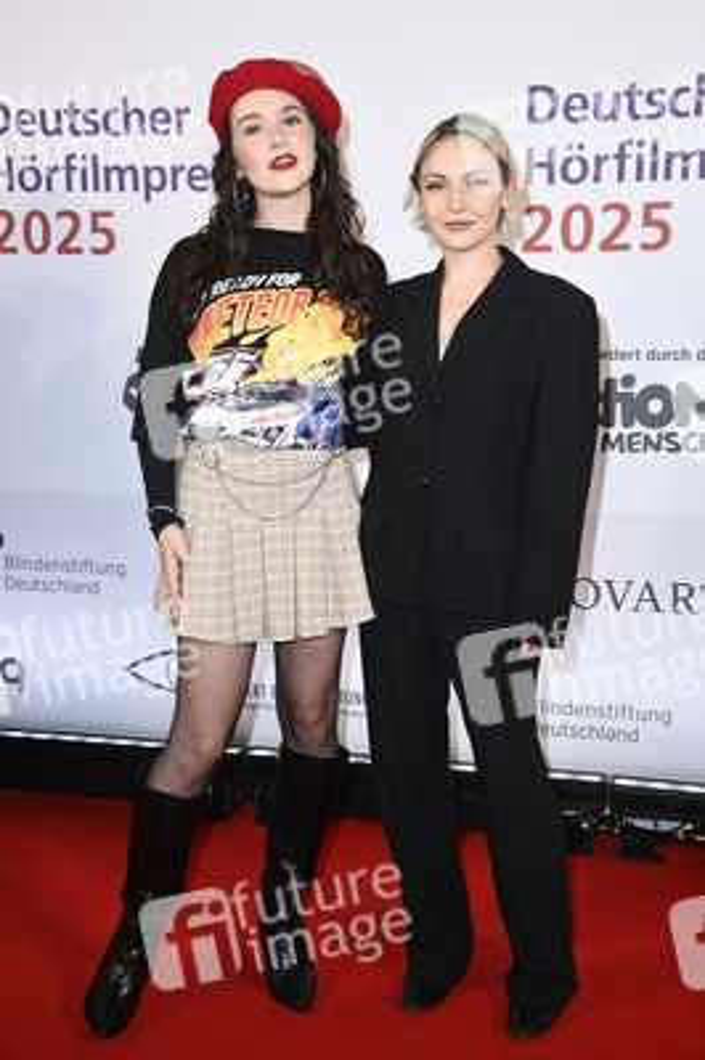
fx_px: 1412
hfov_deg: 28.0
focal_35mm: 48
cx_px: 352
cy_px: 530
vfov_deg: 41.1
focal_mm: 48
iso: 800
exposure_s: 1/250
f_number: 5.6
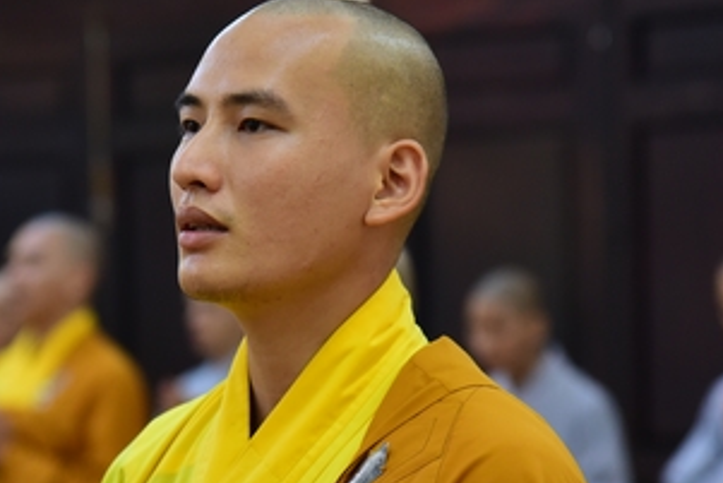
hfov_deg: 7.9
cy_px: 272
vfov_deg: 5.3
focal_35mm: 259
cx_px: 245
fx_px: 5204
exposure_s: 1/50
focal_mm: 120
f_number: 4.5
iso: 1600
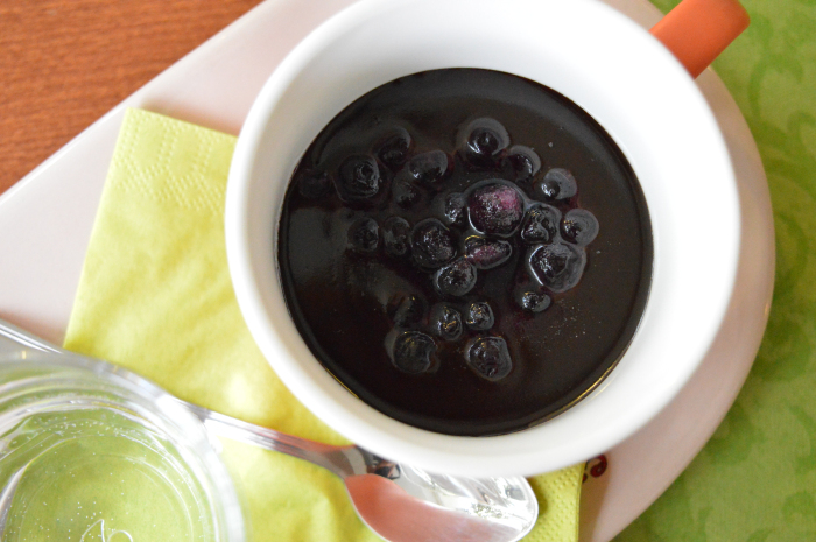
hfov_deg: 36.9
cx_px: 408
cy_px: 271
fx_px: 1223
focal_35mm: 54
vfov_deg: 25.0
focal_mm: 36
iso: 6400
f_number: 4.8
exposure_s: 1/50
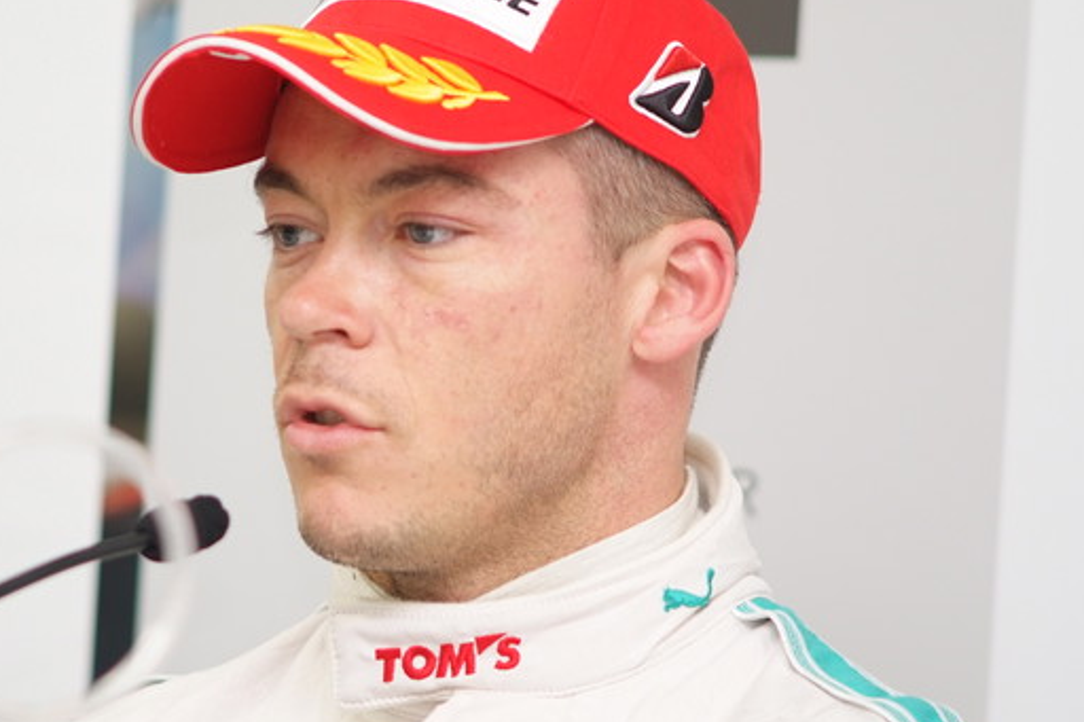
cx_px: 341
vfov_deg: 3.6
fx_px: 11438
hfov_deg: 5.4
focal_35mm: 380
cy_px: 326
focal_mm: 180
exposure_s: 1/125
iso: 400
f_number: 2.8
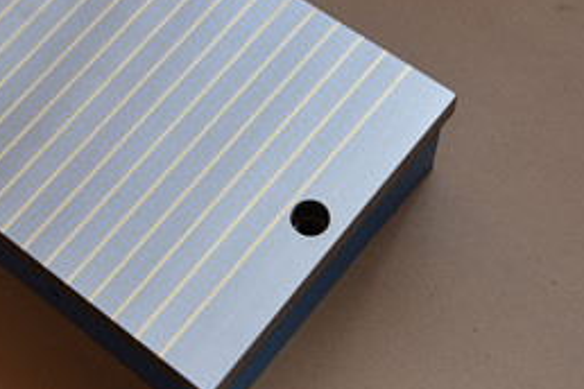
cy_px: 76
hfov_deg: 21.5
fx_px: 1509
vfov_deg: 14.6
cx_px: 79
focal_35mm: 93
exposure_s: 1/60
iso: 400
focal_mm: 48
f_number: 4
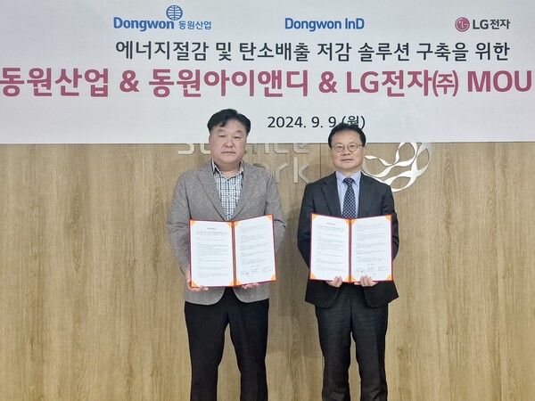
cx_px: 268
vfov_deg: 58.9
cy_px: 200
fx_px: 355
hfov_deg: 73.9
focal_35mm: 23
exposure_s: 1/120
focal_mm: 5.4
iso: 1000
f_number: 1.8
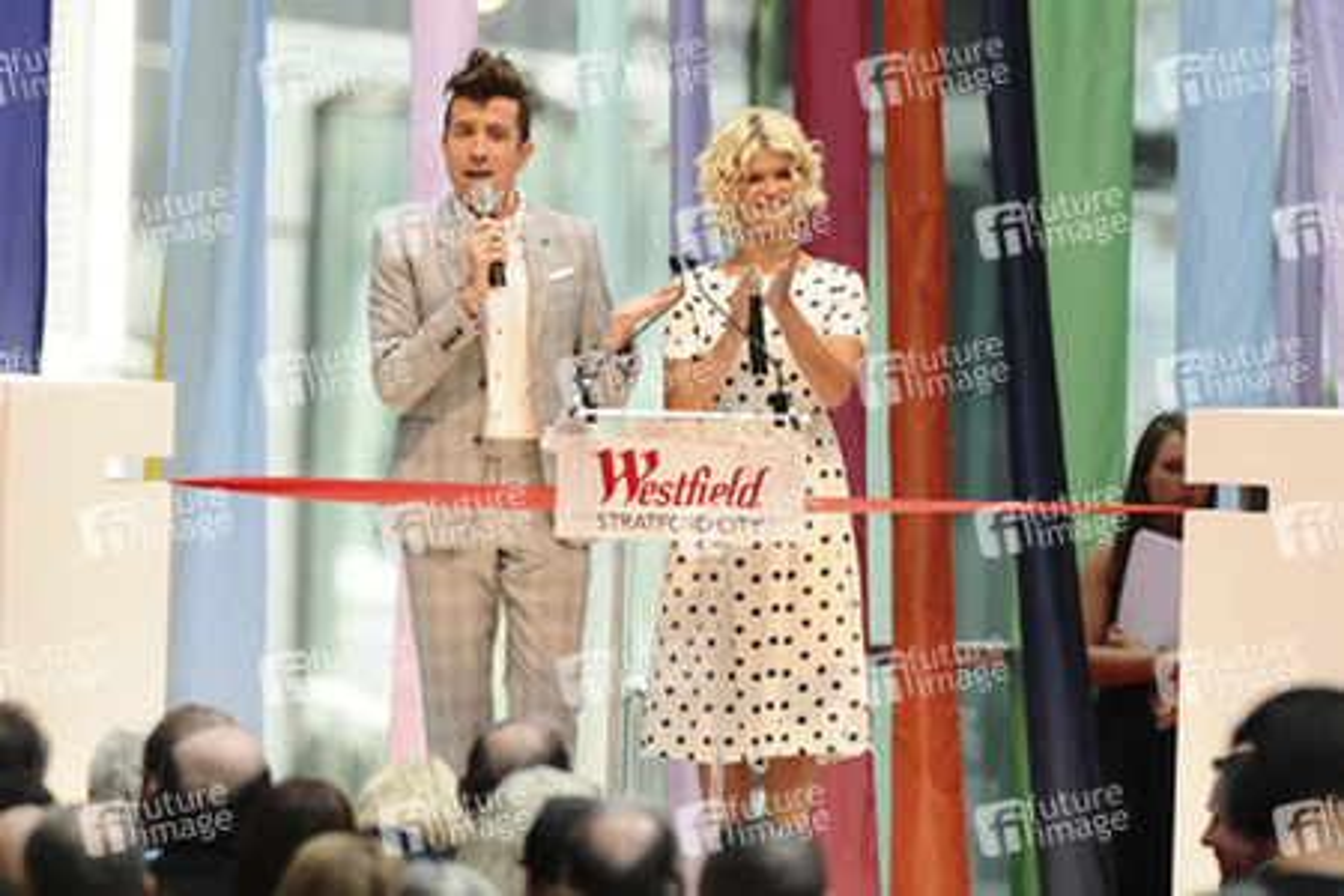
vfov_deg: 3.1
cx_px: 672
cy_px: 448
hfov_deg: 4.6
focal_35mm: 450
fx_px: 16799
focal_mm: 300
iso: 320
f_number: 4
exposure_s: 1/500
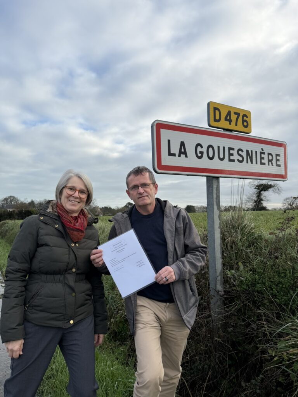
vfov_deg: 71.6
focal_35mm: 24
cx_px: 149
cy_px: 198
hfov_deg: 56.8
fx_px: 275
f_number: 1.78
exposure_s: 1/2110
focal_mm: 6.76
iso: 80
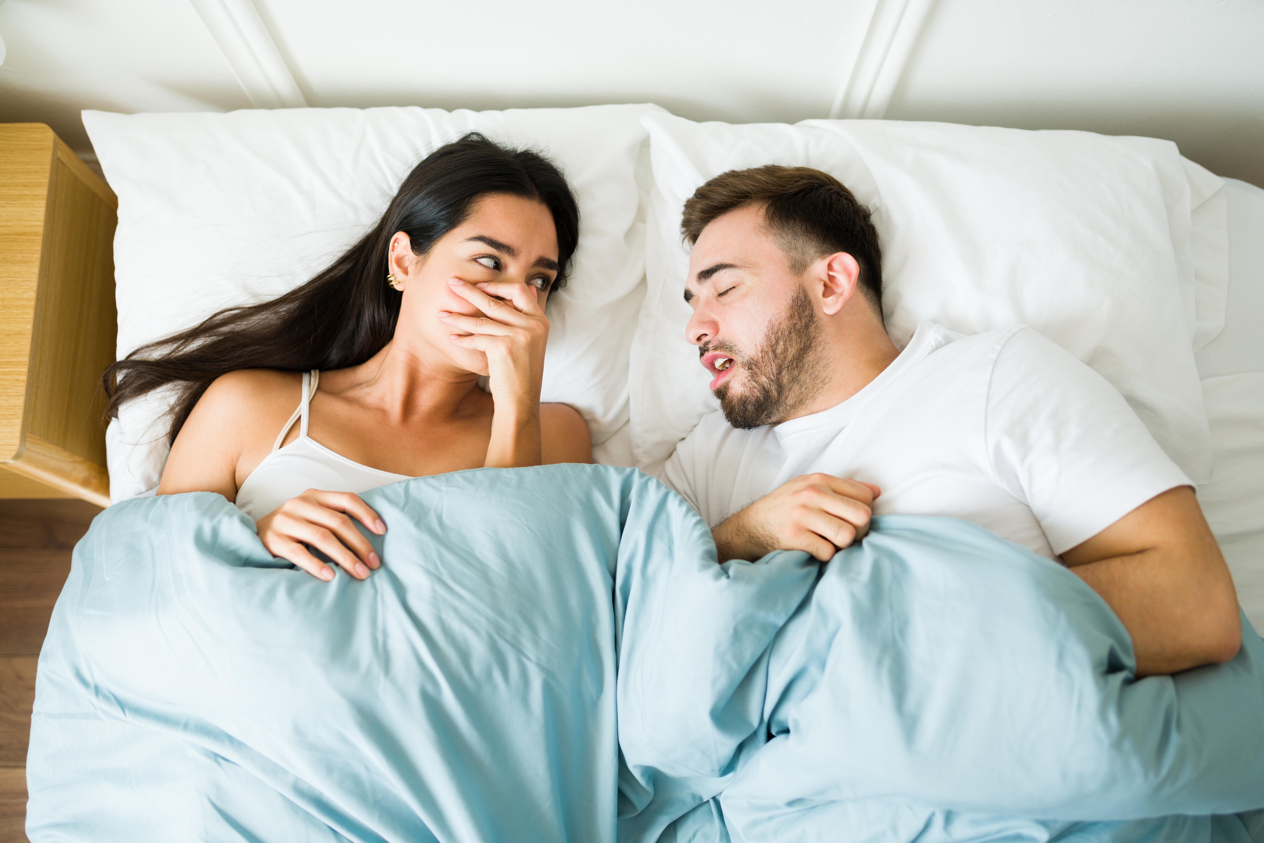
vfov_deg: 37.9
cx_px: 632
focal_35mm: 35
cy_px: 422
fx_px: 1229
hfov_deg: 54.4
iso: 400
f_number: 1.8
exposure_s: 1/160
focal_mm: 35
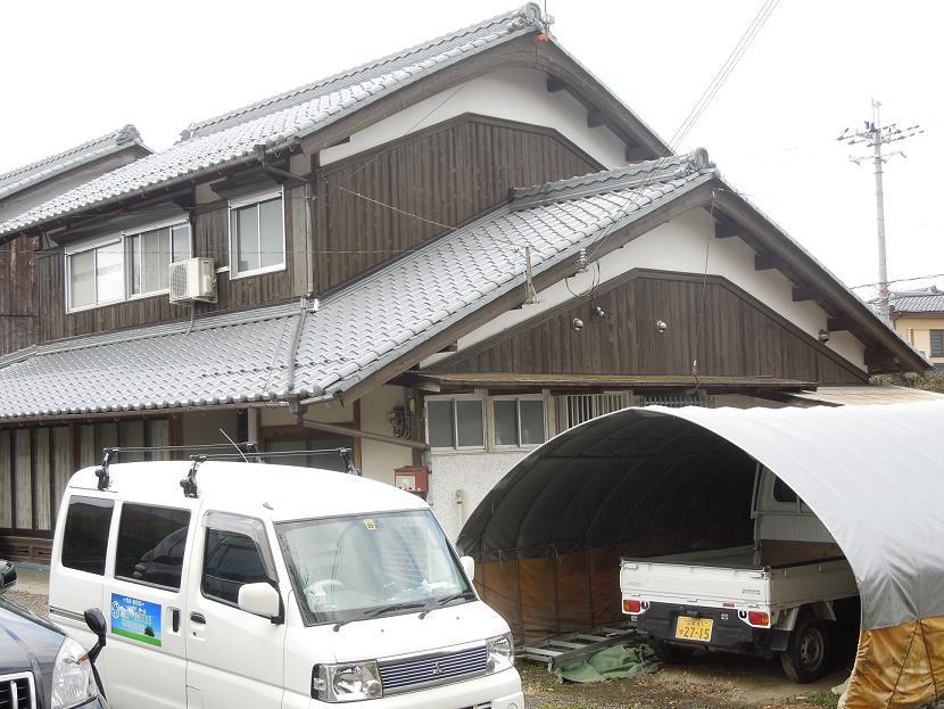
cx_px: 472
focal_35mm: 48
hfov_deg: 39.6
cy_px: 354
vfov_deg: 30.3
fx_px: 1309
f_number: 4
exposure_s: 1/125
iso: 100
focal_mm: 8.7
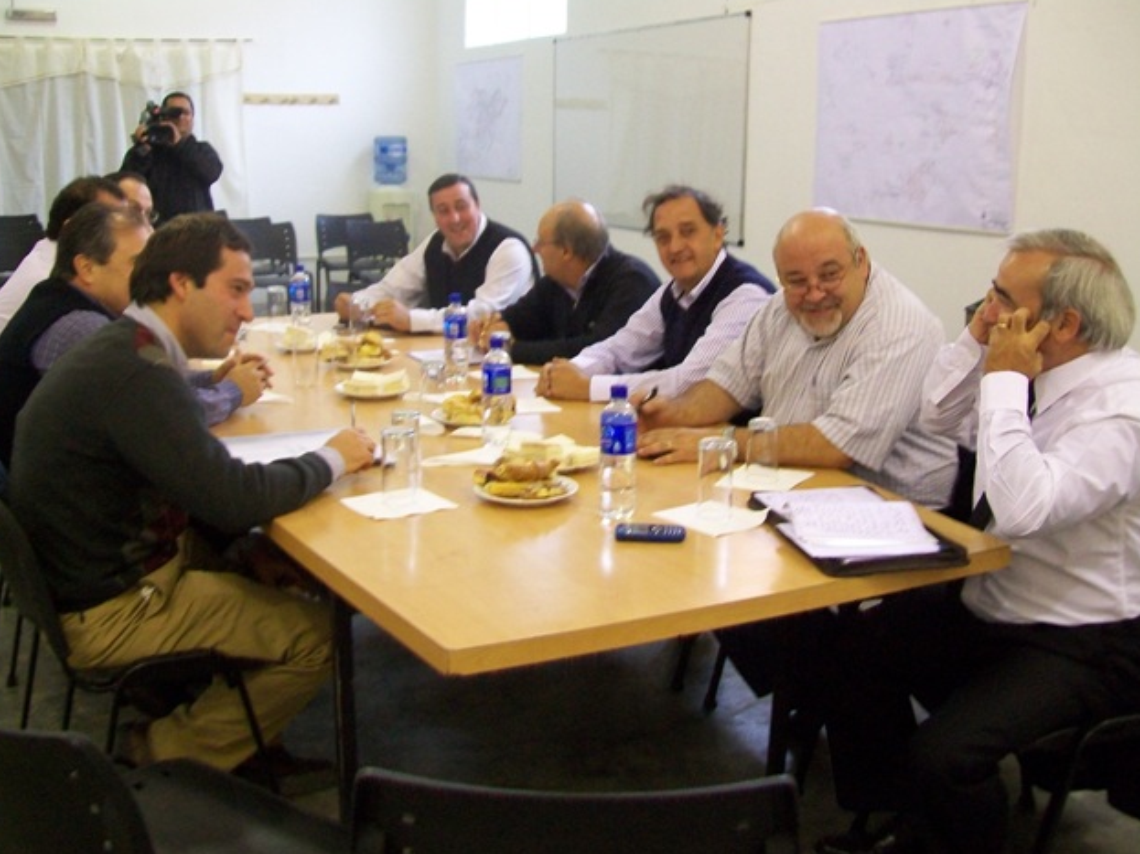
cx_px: 560
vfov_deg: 38.7
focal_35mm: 37
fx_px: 1218
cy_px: 422
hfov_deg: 50.1
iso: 160
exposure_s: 1/20
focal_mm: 6
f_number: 2.7
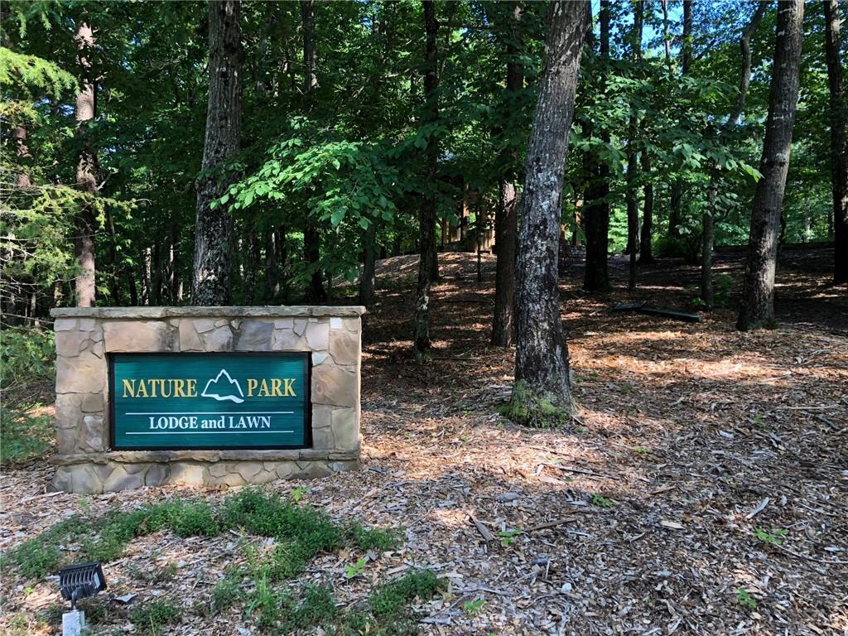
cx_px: 424
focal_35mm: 28
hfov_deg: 63.4
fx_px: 686
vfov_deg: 49.7
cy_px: 318
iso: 32
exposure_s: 1/120
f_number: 1.8
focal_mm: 3.99
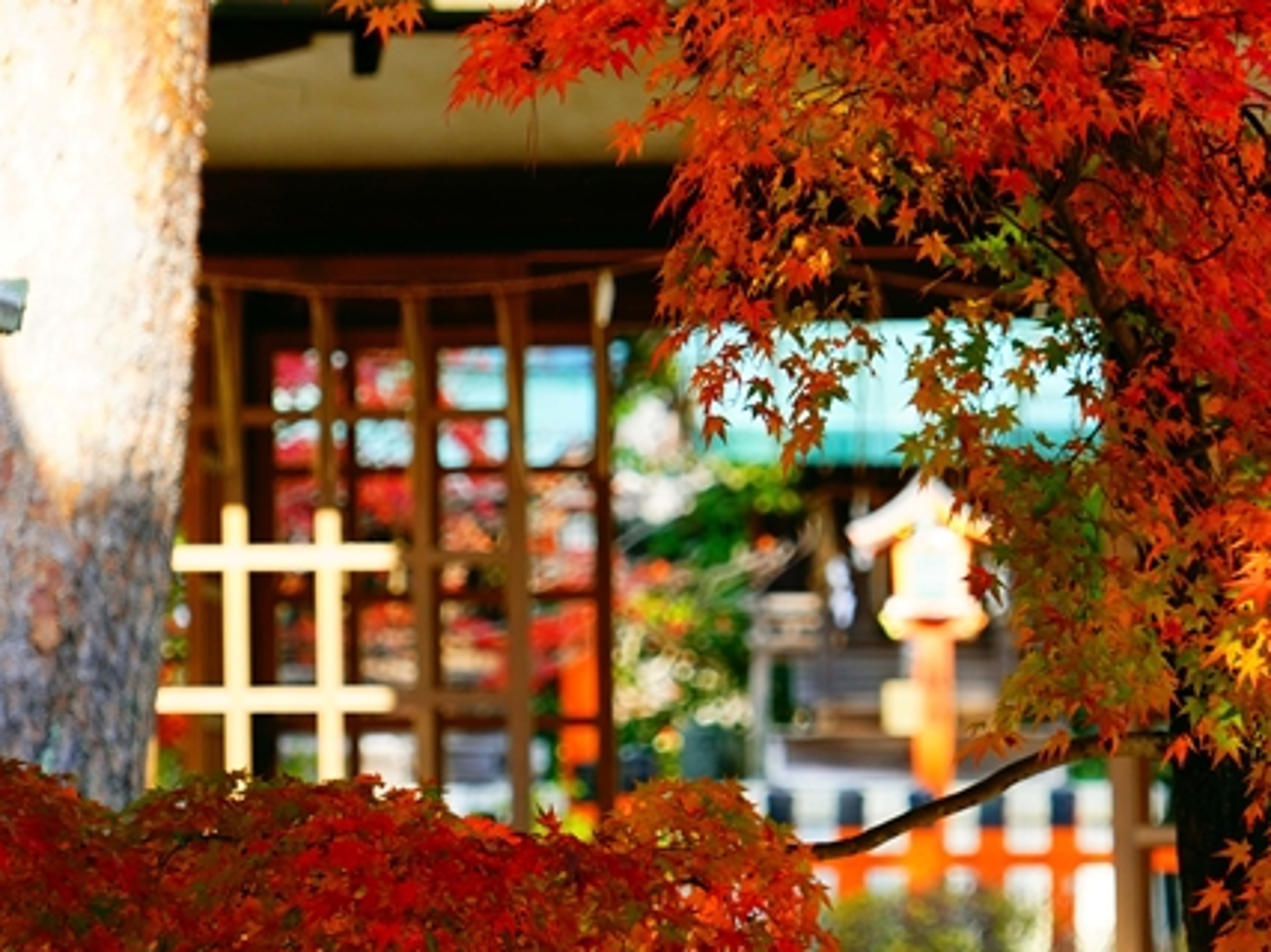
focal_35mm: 310
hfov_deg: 6.4
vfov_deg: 4.8
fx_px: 11379
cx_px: 973
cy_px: 469
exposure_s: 1/200
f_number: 5.6
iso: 400
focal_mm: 172
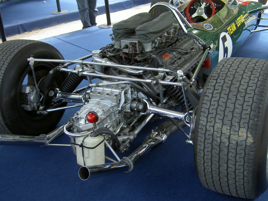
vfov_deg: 30.9
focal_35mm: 47
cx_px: 134
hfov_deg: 40.4
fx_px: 364
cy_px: 89
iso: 100
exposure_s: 1/89.3
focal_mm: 8
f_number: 2.8
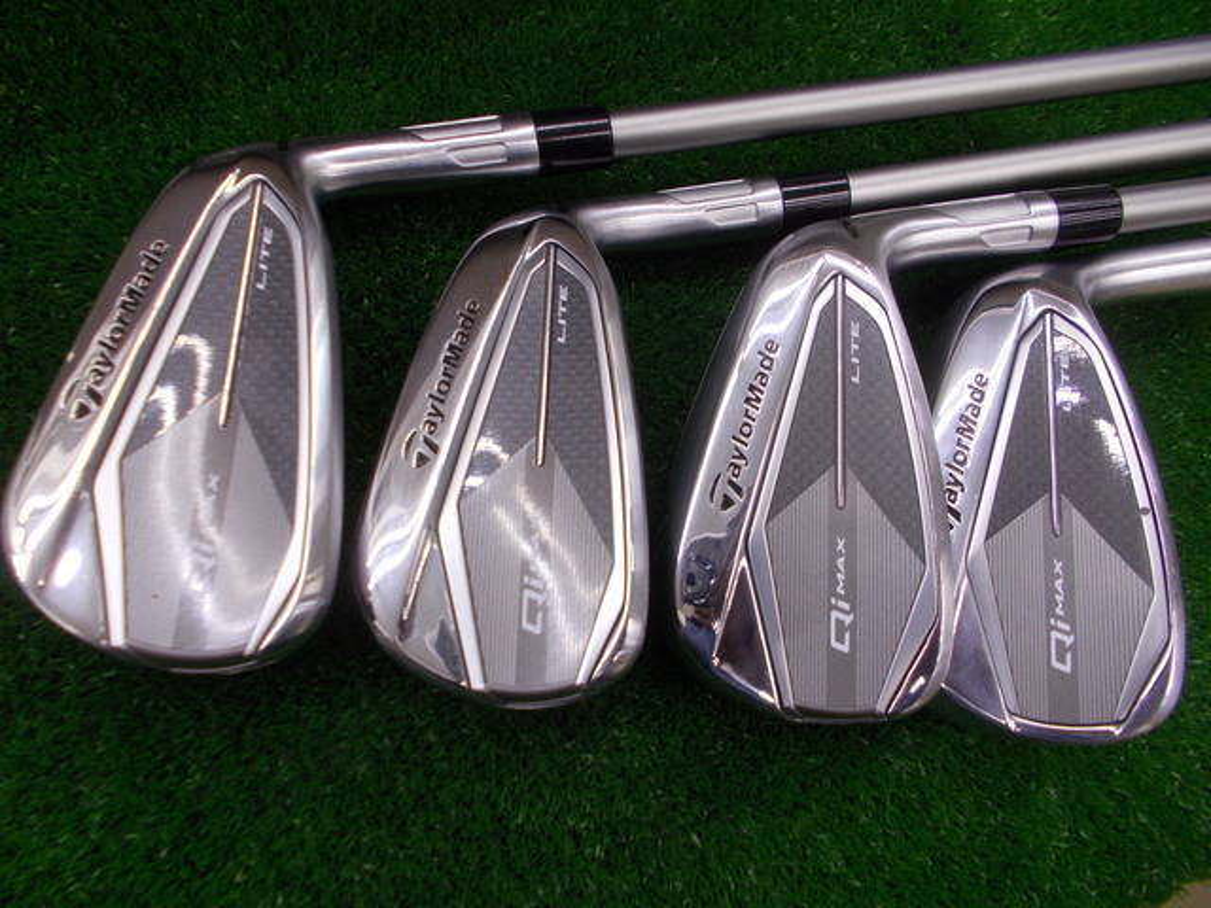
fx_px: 910
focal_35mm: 26
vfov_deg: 53.1
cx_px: 606
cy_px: 454
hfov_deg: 67.3
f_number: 3.2
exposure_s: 1/25
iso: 125
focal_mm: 4.6
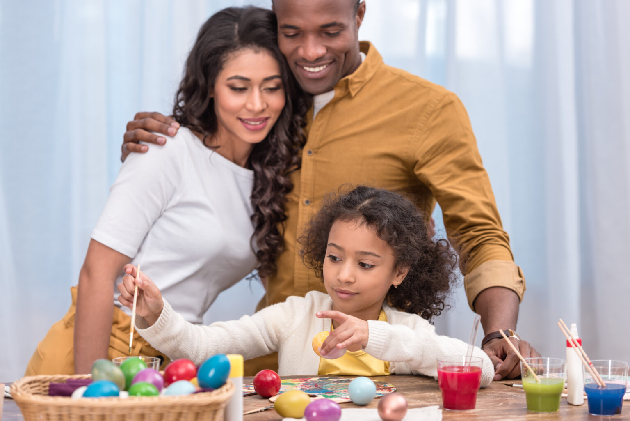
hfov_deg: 16.4
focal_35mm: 125
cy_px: 210
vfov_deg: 11.0
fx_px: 2188
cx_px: 315
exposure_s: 1/160
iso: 125
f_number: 4
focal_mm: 125
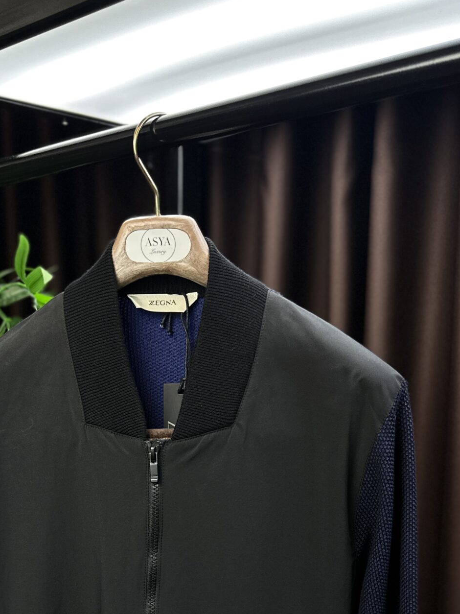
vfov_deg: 35.4
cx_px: 140
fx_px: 868
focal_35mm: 49
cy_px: 605
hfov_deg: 29.4
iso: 125
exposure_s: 1/100
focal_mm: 6.86
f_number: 1.78
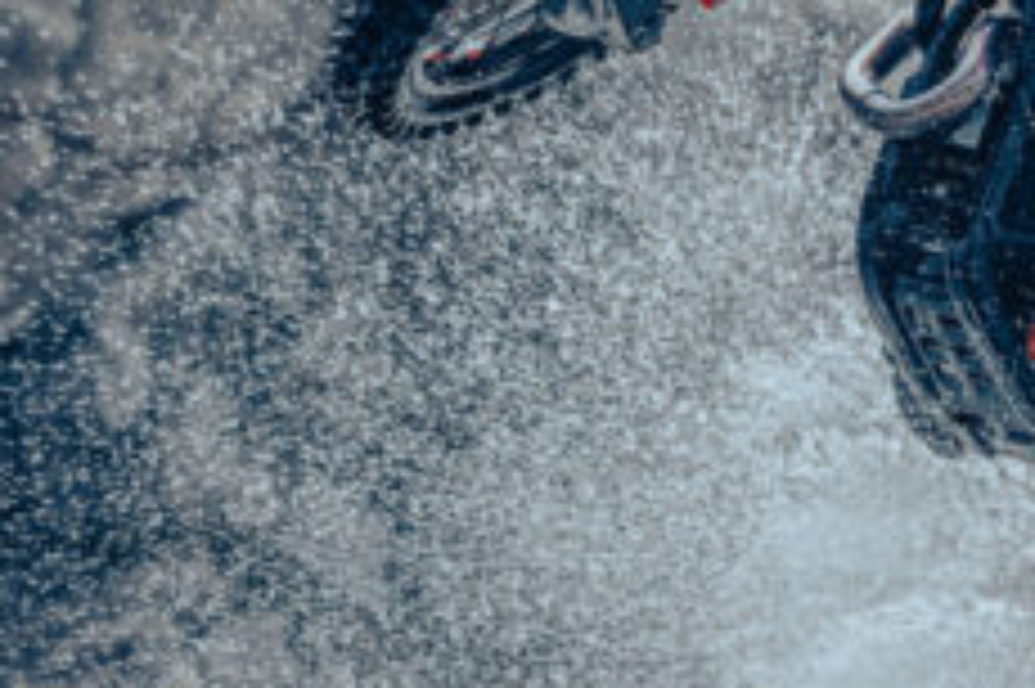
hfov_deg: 3.9
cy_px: -119
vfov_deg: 2.6
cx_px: 1521
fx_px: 15197
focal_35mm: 529
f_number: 6.3
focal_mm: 160
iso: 320
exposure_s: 1/640
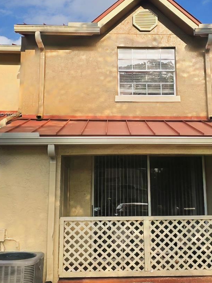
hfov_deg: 41.8
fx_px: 278
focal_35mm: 34
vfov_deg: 53.6
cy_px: 115
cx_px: 109
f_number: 1.7
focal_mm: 6.3
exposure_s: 1/5000
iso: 80
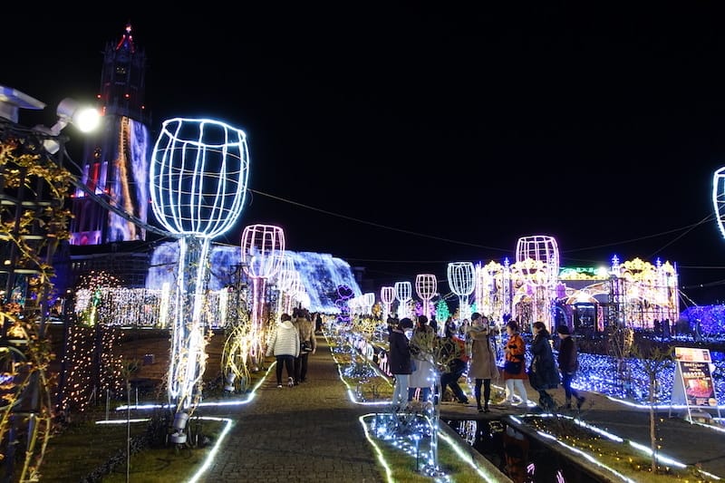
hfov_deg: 73.8
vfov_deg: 53.1
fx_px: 483
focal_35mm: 24
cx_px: 362
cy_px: 242
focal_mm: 8.8
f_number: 1.8
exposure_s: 1/30
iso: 500
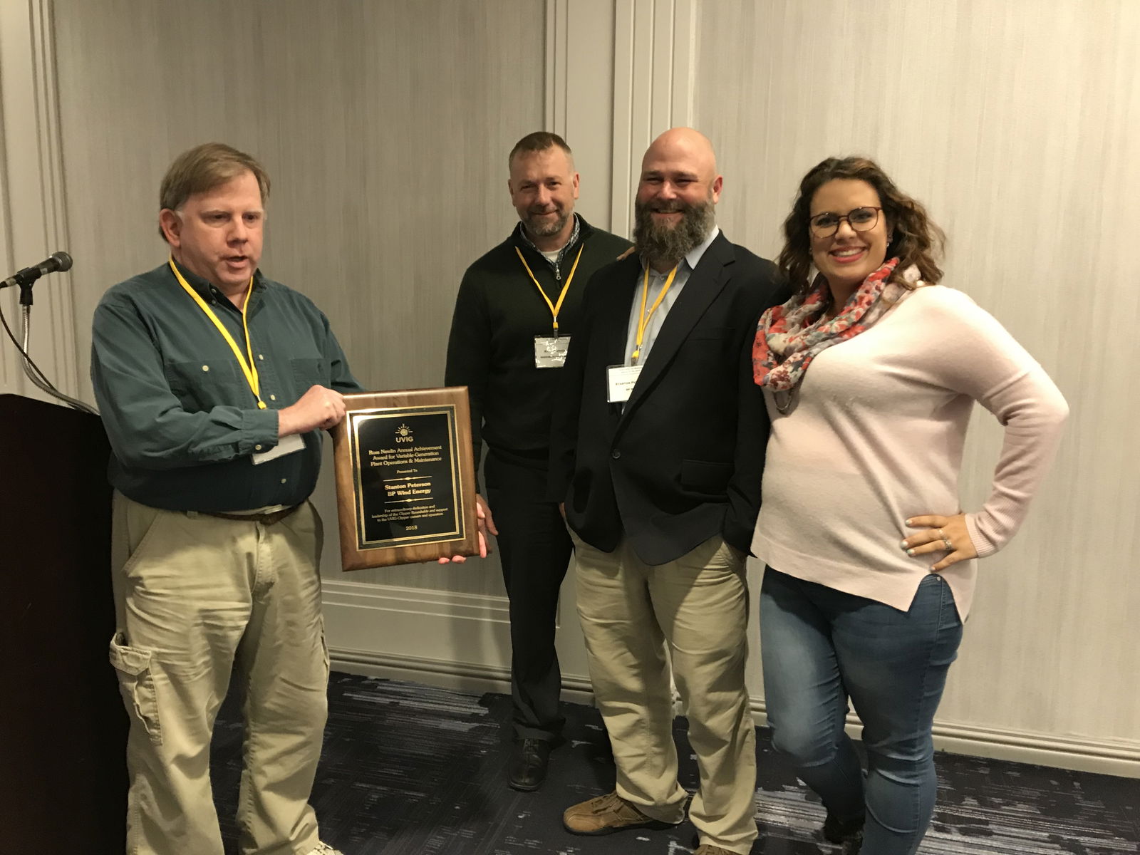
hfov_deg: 63.4
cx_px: 570
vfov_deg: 49.7
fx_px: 922
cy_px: 428
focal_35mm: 28
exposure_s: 1/15
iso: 64
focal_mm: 3.99
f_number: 1.8
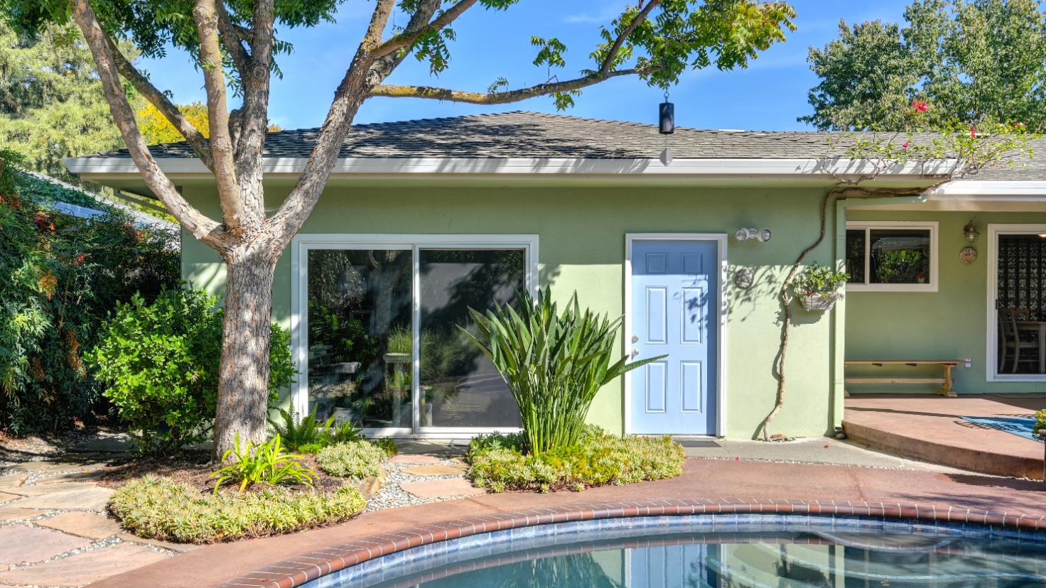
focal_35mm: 32
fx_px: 888
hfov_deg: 61.0
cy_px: 325
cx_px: 532
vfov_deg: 36.6
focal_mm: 30
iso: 500
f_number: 11
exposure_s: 1/500
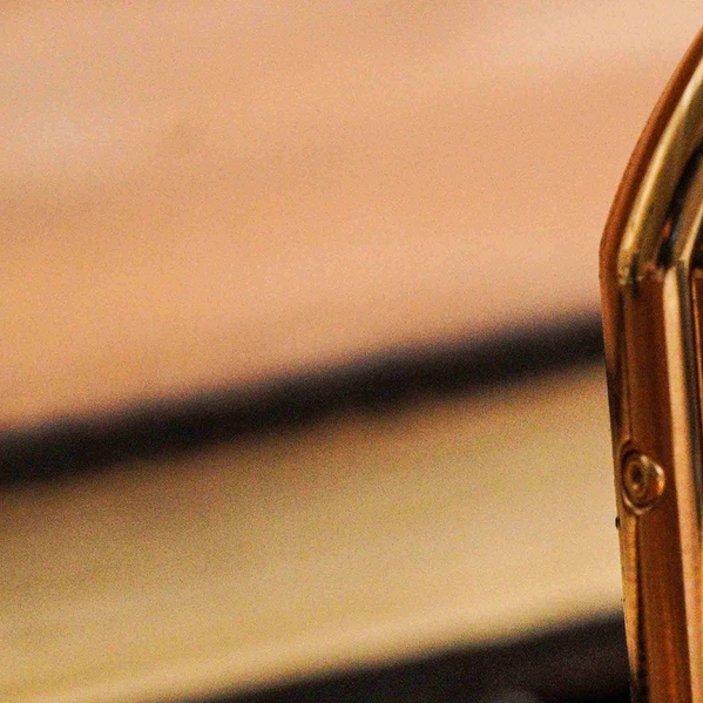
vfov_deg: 4.5
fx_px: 9007
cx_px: 1183
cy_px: 337
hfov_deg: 4.4
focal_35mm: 392
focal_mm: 90
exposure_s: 1/60
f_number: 8
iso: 2500
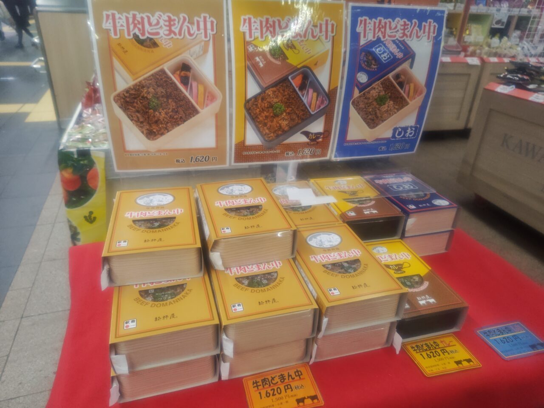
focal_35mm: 23
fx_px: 361
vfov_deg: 58.9
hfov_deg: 73.9
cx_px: 272
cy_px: 204
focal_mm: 5.56
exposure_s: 1/60
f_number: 1.9
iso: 261
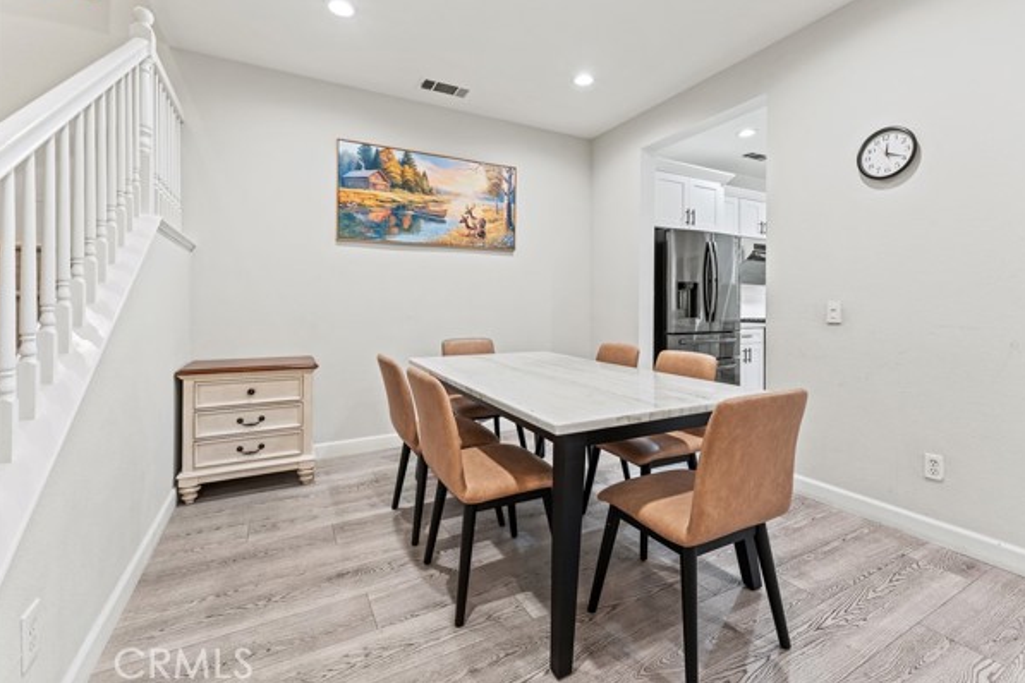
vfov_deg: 77.3
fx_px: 427
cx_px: 541
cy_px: 322
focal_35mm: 15
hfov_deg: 100.3
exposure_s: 1/3
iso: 400
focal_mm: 14
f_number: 6.3
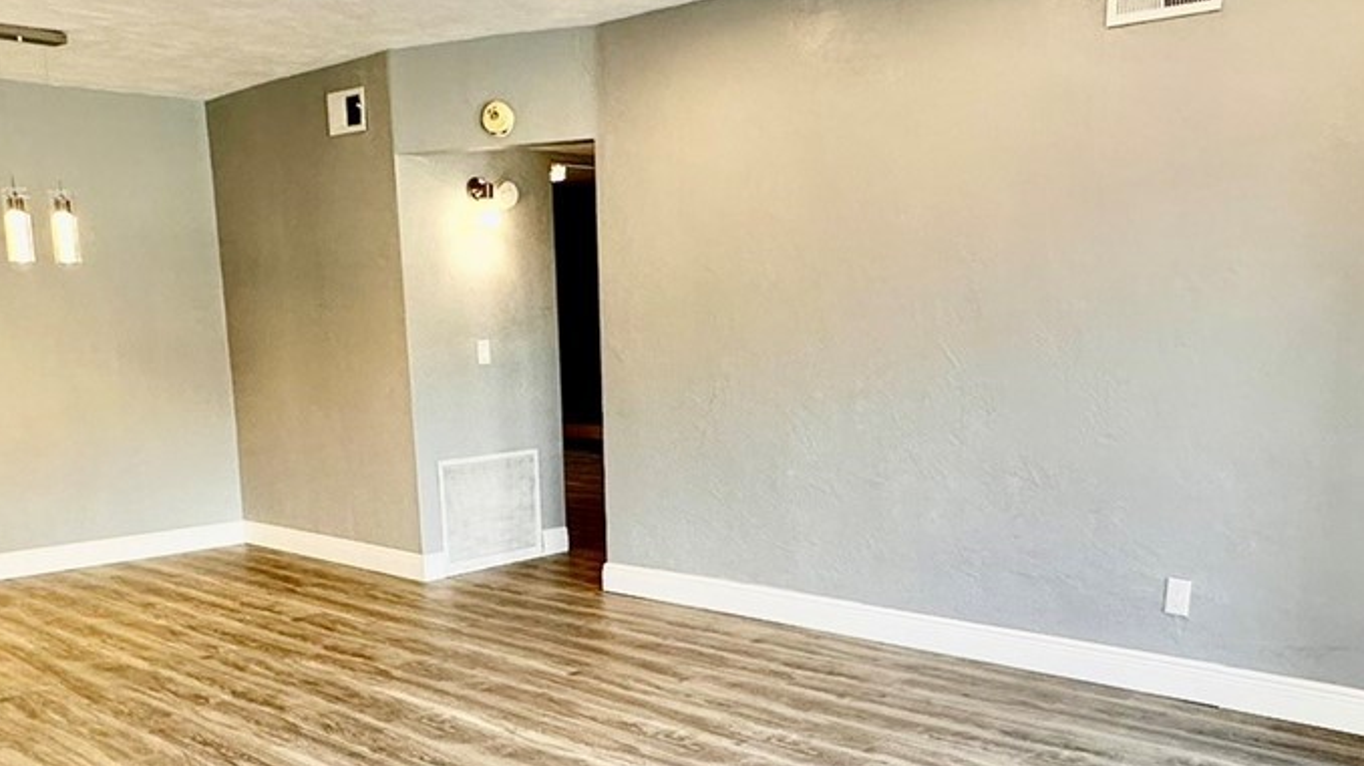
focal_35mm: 36
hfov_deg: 55.3
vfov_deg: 32.1
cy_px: 589
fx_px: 1302
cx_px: 644
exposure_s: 1/120
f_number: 2.2
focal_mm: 2.22
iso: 200
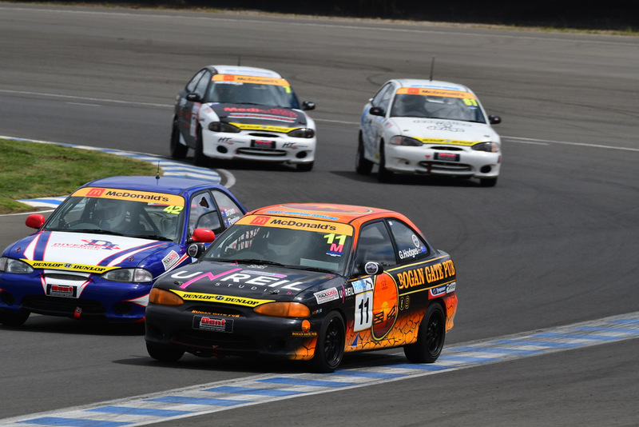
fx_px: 8523
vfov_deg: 2.9
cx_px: 320
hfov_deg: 4.3
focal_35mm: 480
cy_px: 214
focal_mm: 320
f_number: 10
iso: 200
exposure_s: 1/640
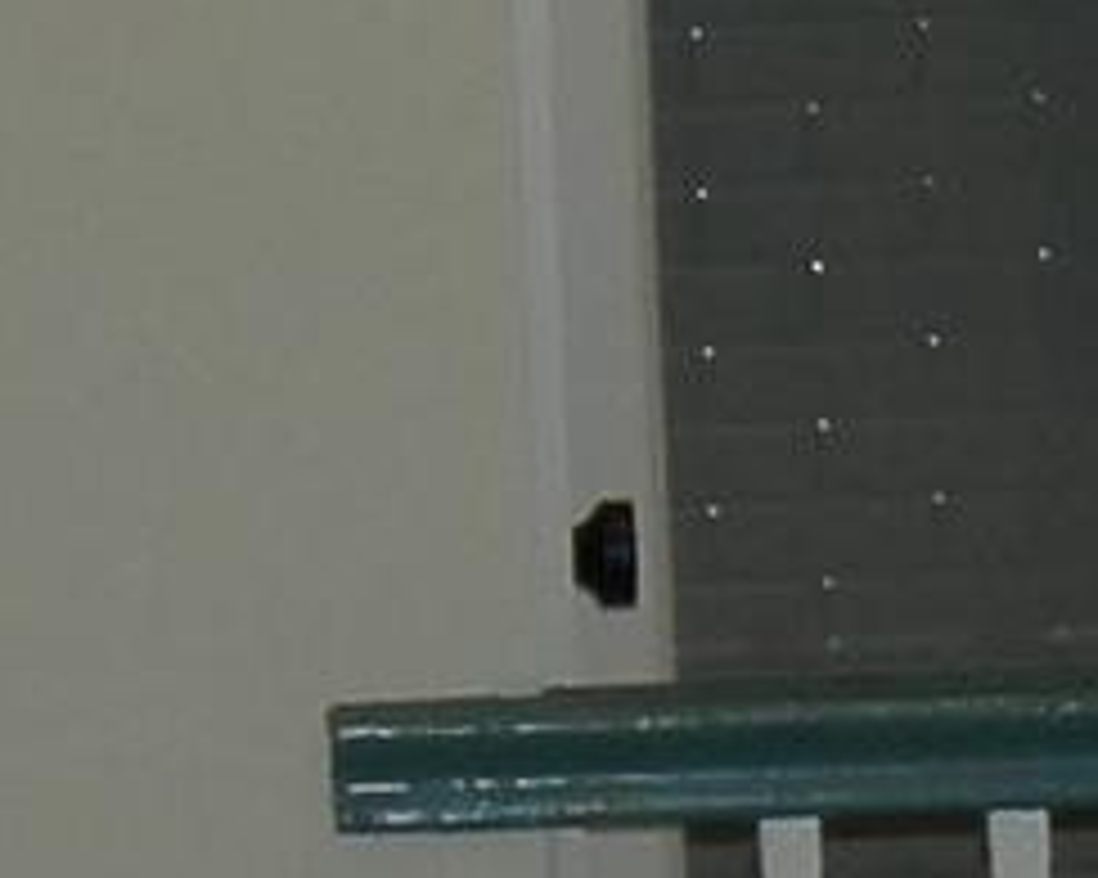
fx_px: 9583
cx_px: 1688
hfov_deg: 6.5
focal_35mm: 295
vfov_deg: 5.2
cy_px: 779
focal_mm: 7.5
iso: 64
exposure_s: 1/60.1
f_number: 2.7
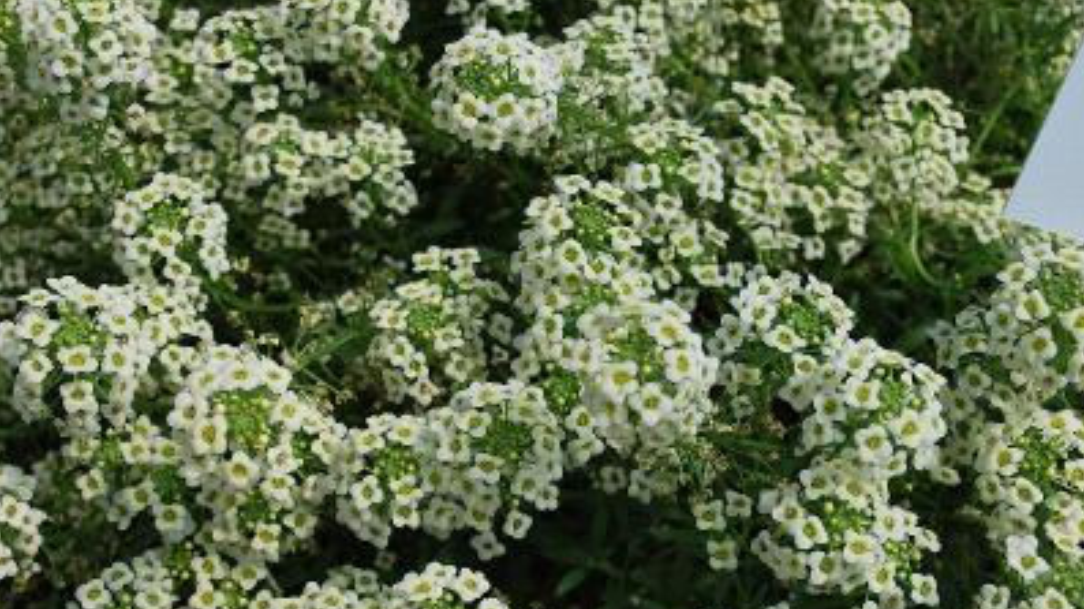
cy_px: 355
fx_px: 1596
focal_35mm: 56
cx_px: 541
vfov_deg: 21.6
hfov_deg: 37.5
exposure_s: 1/320
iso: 100
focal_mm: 35
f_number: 8
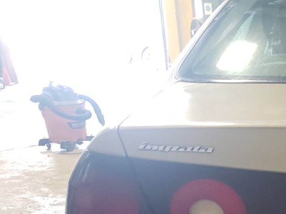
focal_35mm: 68
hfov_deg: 24.9
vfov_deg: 20.7
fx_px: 562
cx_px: 370
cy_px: 228
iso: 219
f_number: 1.5
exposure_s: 1/60.2
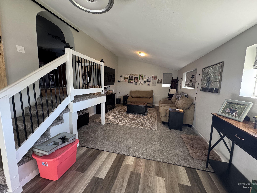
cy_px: 96
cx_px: 128
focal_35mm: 14
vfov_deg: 85.7
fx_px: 104
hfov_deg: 102.1
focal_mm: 2.22
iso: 250
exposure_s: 1/60
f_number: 2.2
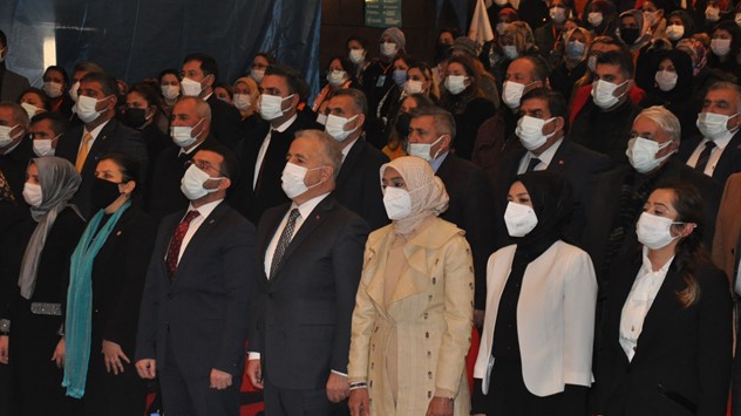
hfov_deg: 25.3
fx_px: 1650
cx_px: 373
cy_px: 236
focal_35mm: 84
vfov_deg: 14.4
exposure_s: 1/60
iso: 1600
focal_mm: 52
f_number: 5
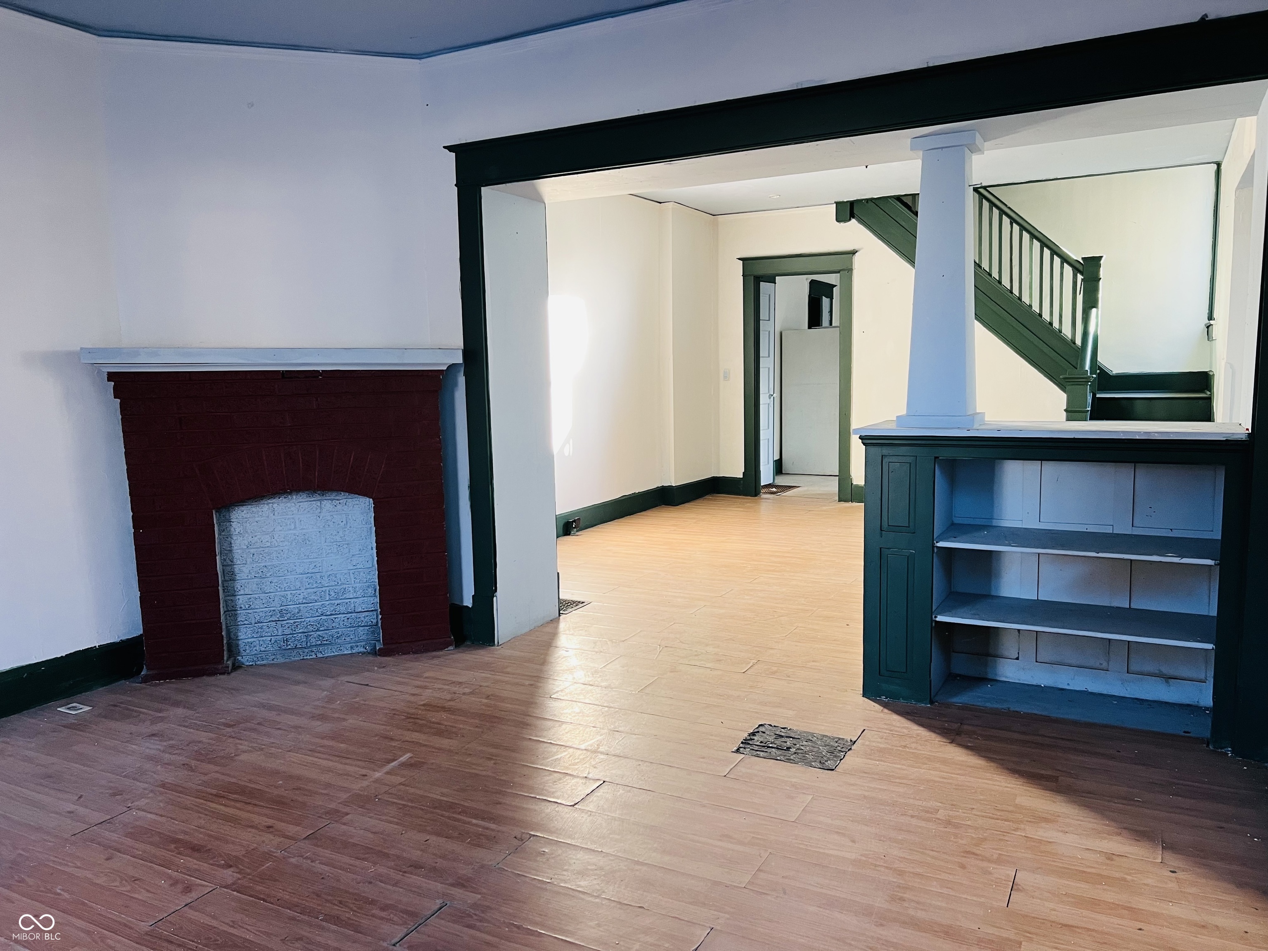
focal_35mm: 26
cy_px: 476
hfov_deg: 67.3
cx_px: 634
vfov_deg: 53.1
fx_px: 952
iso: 125
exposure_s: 1/68
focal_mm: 5.7
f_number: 1.5
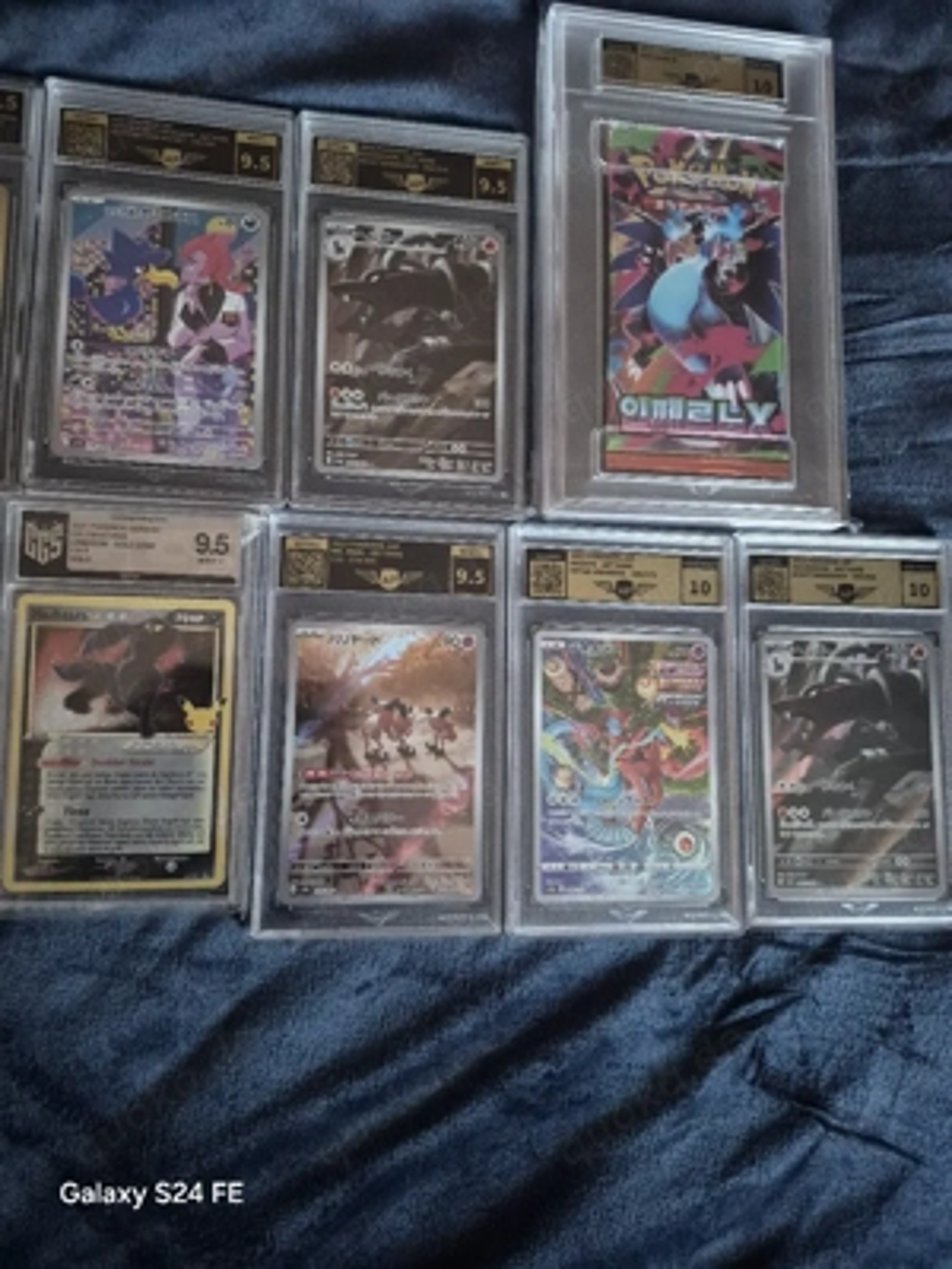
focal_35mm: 23
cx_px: 476
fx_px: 843
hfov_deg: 58.9
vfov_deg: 73.9
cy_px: 634
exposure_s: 1/20
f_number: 1.8
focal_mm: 5.4
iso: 1250
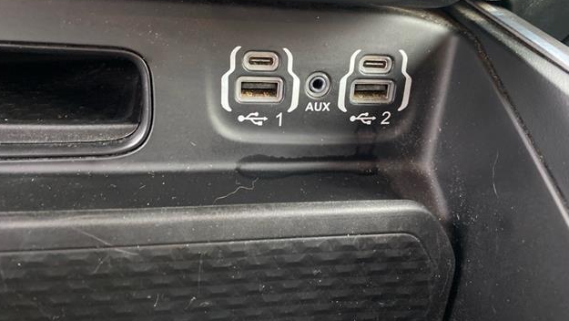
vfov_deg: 39.9
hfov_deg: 66.1
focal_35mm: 29
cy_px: 119
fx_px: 438
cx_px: 285
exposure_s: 1/30
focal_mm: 4.25
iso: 800
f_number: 1.8
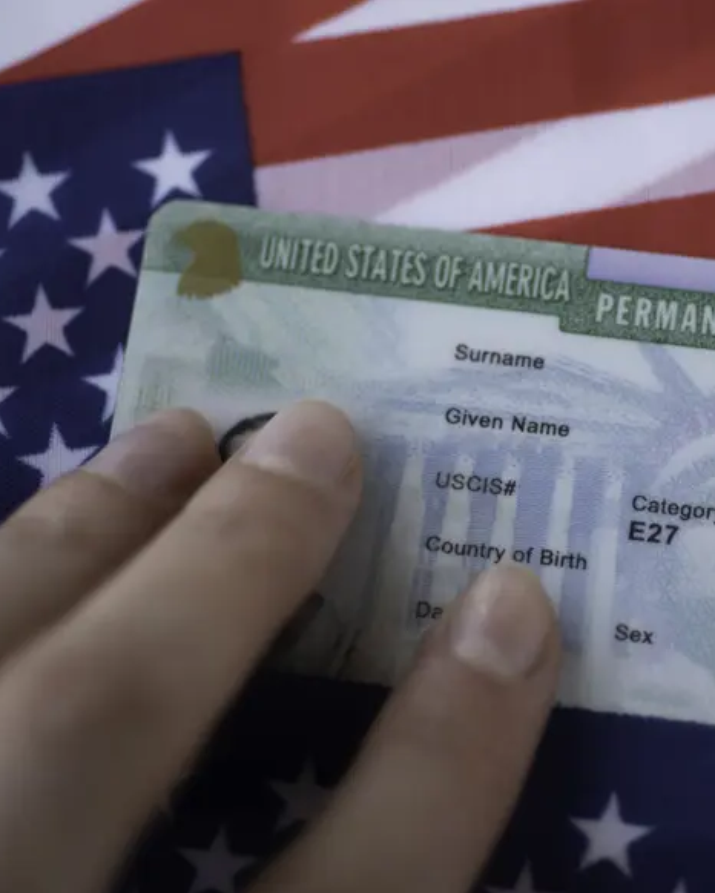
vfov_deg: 22.5
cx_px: 540
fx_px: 2247
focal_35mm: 85
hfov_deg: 18.0
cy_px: 447
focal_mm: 60
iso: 100
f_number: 3.2
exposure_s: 1/320
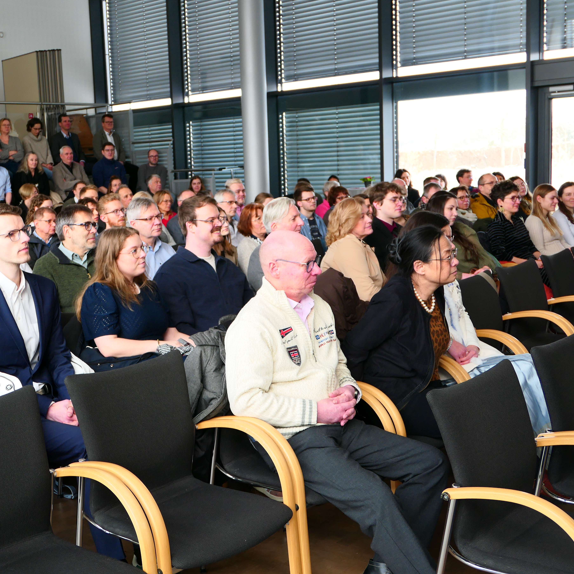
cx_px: 191
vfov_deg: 37.6
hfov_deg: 37.1
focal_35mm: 45
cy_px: 285
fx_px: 844
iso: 160
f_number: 2.8
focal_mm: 12.8
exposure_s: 1/80
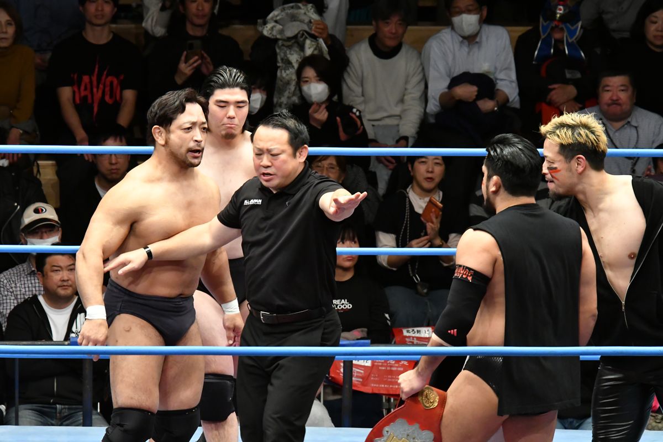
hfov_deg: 5.5
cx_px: 332
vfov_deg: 3.7
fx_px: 6906
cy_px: 221
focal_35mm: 375
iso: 6400
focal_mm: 250
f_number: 9
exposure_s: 1/320
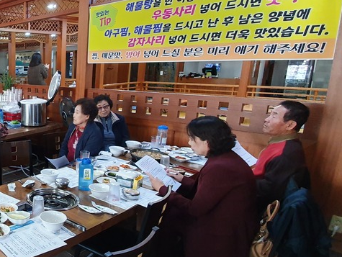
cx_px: -14
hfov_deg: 49.2
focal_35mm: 28
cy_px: 129
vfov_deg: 49.8
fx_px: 277
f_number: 2.2
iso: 320
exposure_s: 1/40
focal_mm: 1.8
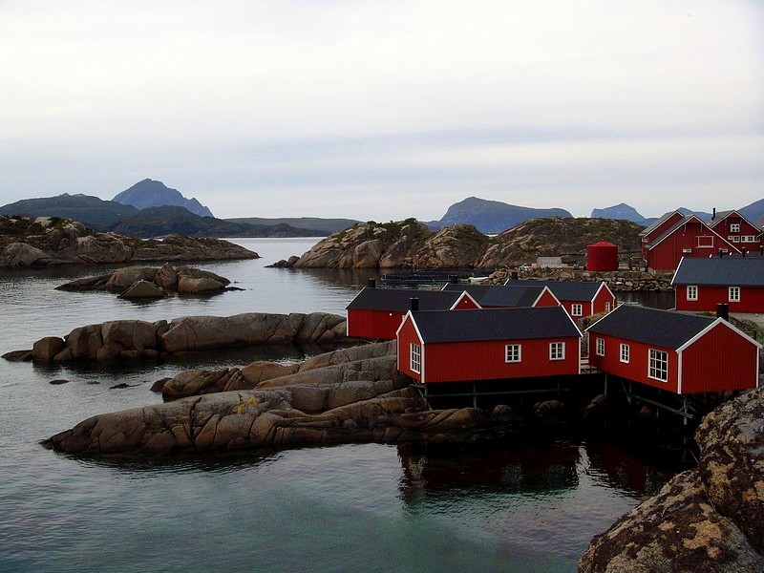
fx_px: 839
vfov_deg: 37.7
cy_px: 286
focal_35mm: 38
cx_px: 382
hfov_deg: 49.0
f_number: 5.7
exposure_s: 1/256
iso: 64
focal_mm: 6.4
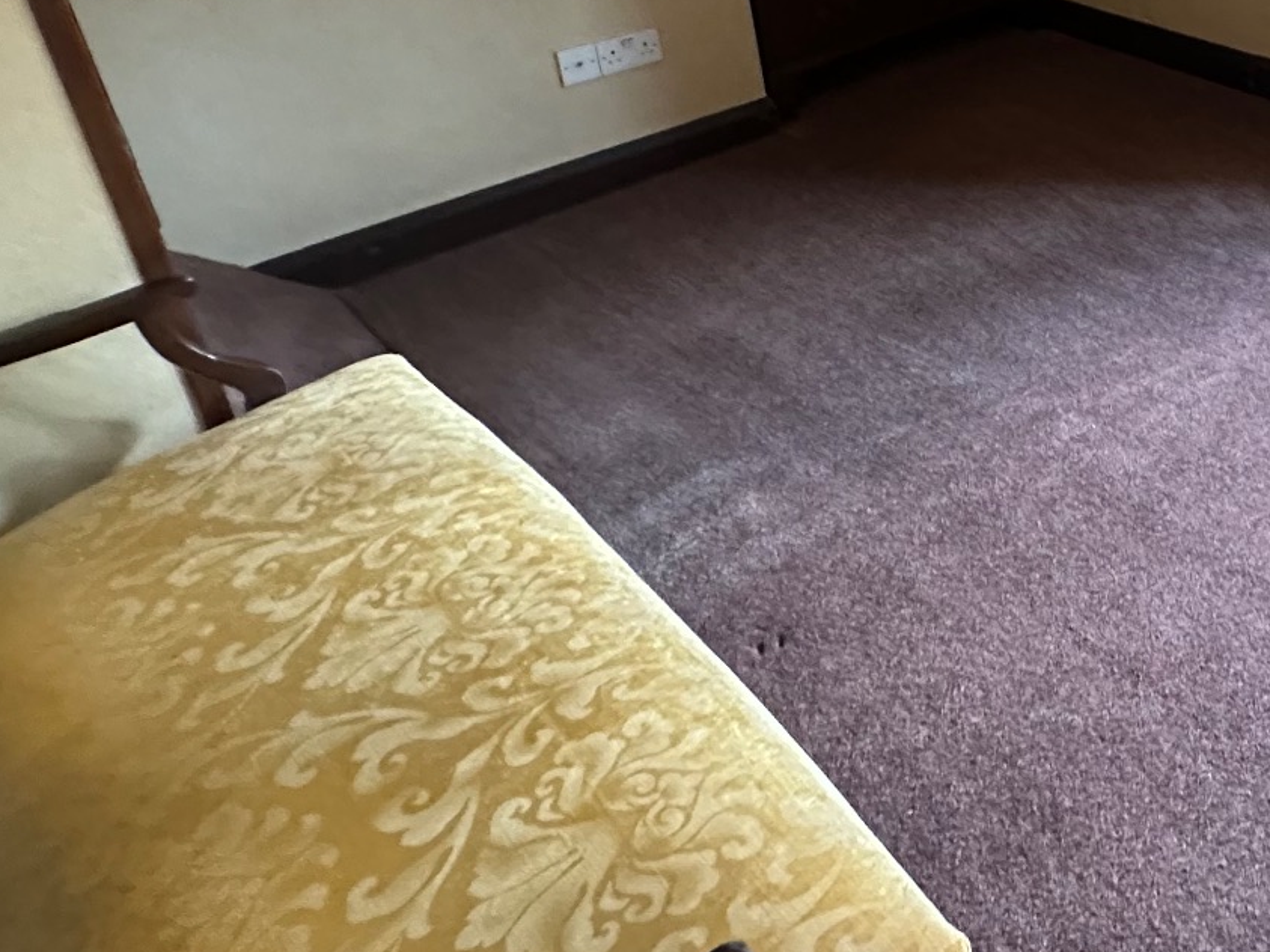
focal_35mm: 34
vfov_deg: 38.5
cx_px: 1272
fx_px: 1247
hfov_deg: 45.5
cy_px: 74
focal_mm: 2.22
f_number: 2.2
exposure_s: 1/50
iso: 640
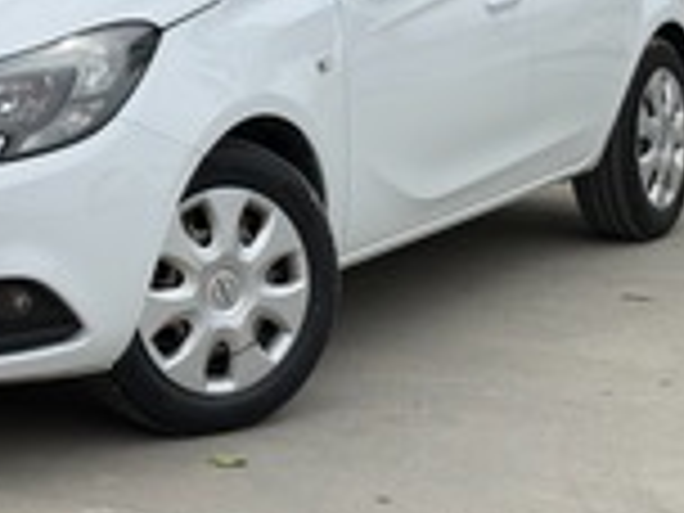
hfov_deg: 17.2
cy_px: 0
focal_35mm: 114
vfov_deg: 12.8
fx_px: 2253
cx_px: 162
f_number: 1.78
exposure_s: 1/4587
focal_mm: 6.76
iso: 64
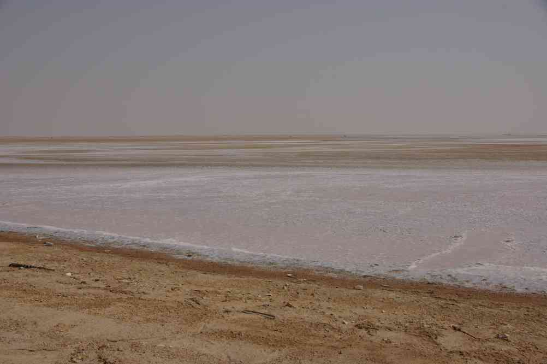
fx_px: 653
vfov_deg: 31.1
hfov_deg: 45.5
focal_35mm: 43
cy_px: 182
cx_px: 274
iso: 100
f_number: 8
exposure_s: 1/500
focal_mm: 29.4
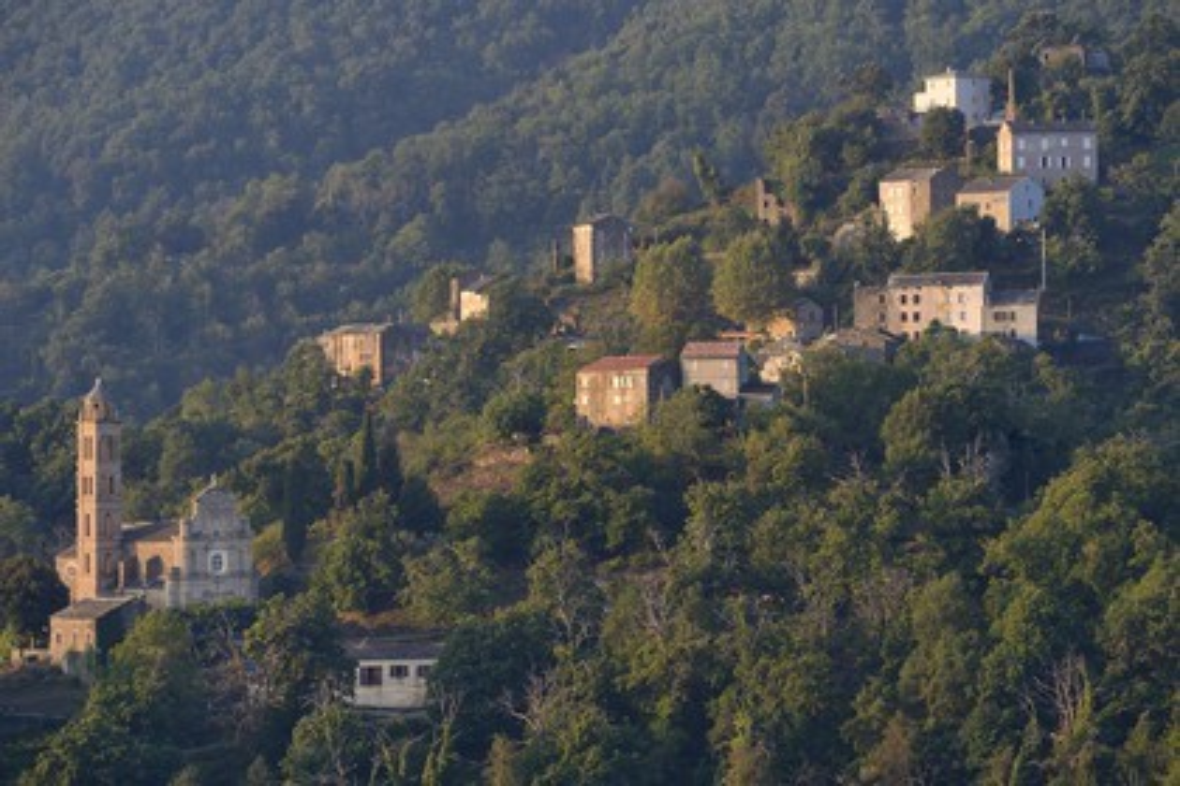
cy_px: 393
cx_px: 590
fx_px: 5900
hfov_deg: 11.4
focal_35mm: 180
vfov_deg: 7.6
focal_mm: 180
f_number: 8
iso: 400
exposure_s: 1/200
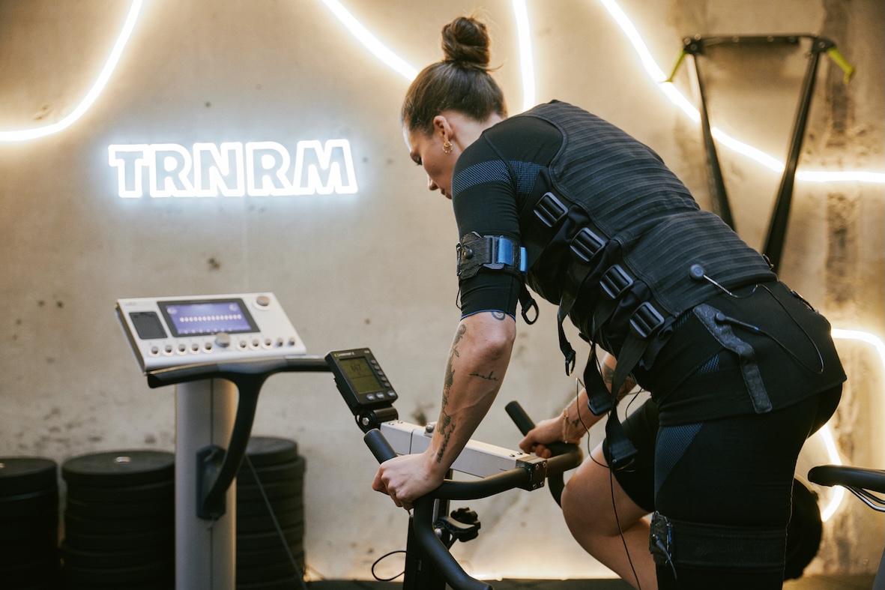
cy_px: 295
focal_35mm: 46
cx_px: 442
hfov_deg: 42.7
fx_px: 1133
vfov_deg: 29.2
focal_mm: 46.1
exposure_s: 1/160
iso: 1600
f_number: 2.8
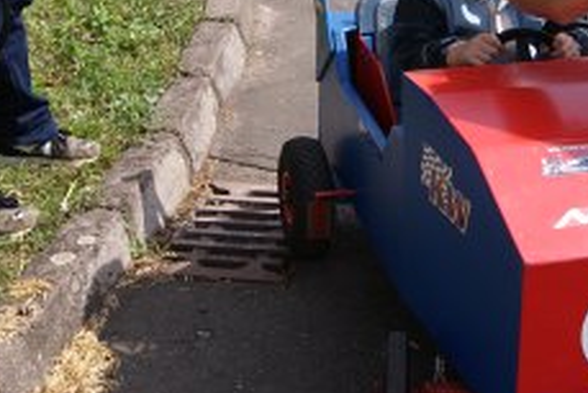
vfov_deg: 16.1
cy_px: 39
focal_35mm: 84
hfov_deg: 23.9
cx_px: 439
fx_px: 1373
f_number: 10
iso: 100
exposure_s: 1/100
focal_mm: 20
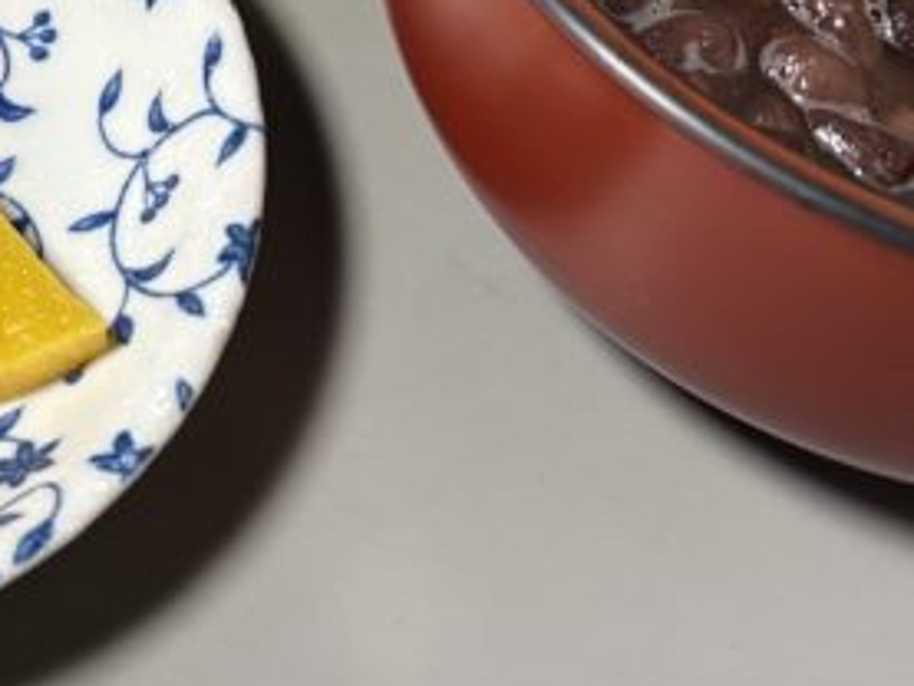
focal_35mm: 96
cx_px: -142
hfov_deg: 19.4
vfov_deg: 14.6
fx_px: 2536
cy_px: -274
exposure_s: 1/50
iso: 125
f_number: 1.6
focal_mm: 5.96
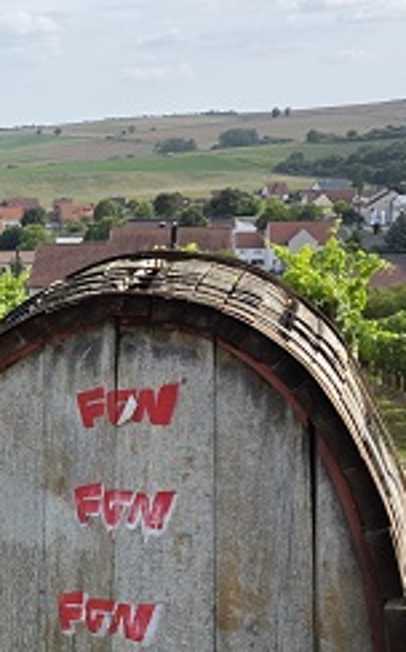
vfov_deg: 33.8
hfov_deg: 18.1
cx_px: -275
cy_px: 420
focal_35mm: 60
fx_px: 1065
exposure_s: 1/3009
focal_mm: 6.3
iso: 80
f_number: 1.7
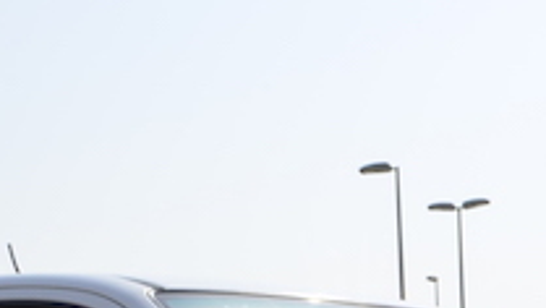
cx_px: 381
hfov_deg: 16.2
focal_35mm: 132
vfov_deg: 8.8
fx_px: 1913
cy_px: 579
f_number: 16
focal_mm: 22
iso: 110
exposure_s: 1/90
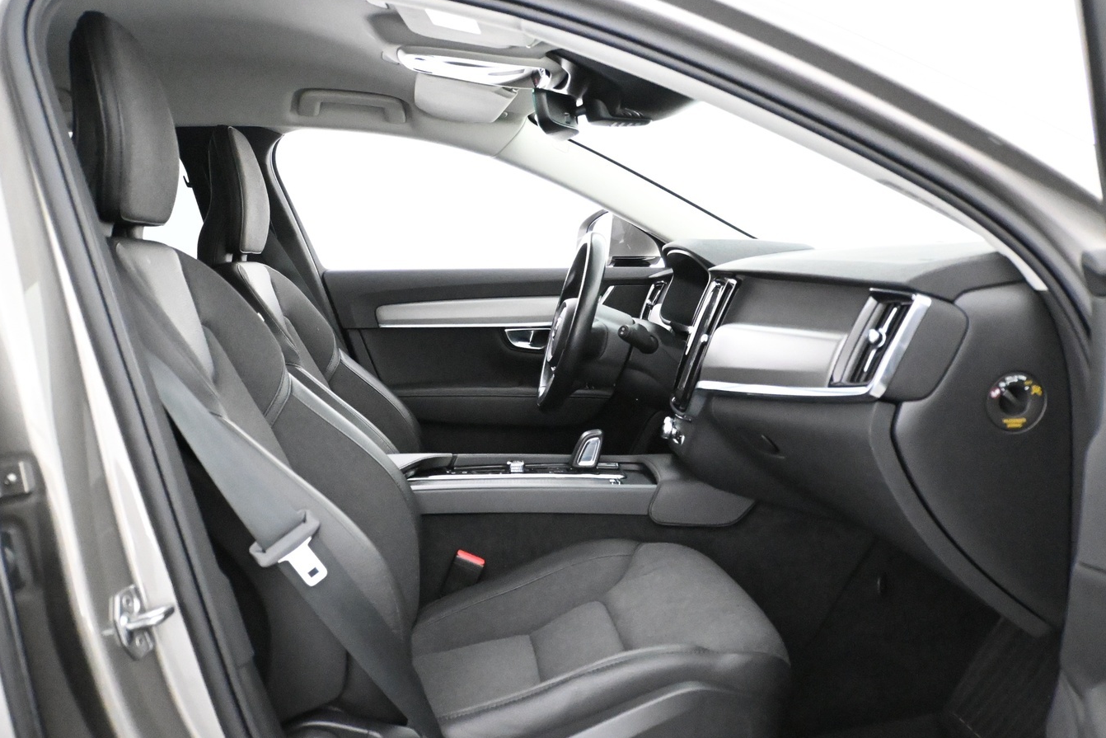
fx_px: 1085
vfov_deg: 37.5
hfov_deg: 54.0
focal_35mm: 35
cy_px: 428
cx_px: 574
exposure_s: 1/125
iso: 12800
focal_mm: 19.5
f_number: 3.8
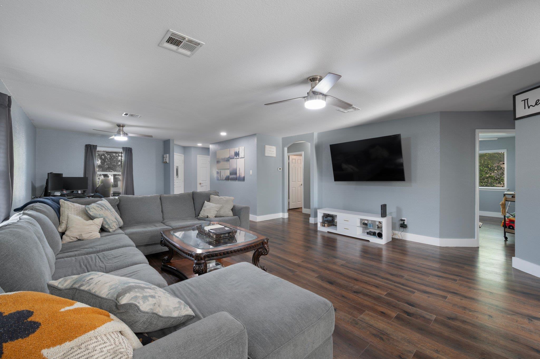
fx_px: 225
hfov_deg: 100.4
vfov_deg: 77.2
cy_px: 180
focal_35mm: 15
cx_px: 270
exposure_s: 5
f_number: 8
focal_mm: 15
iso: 100
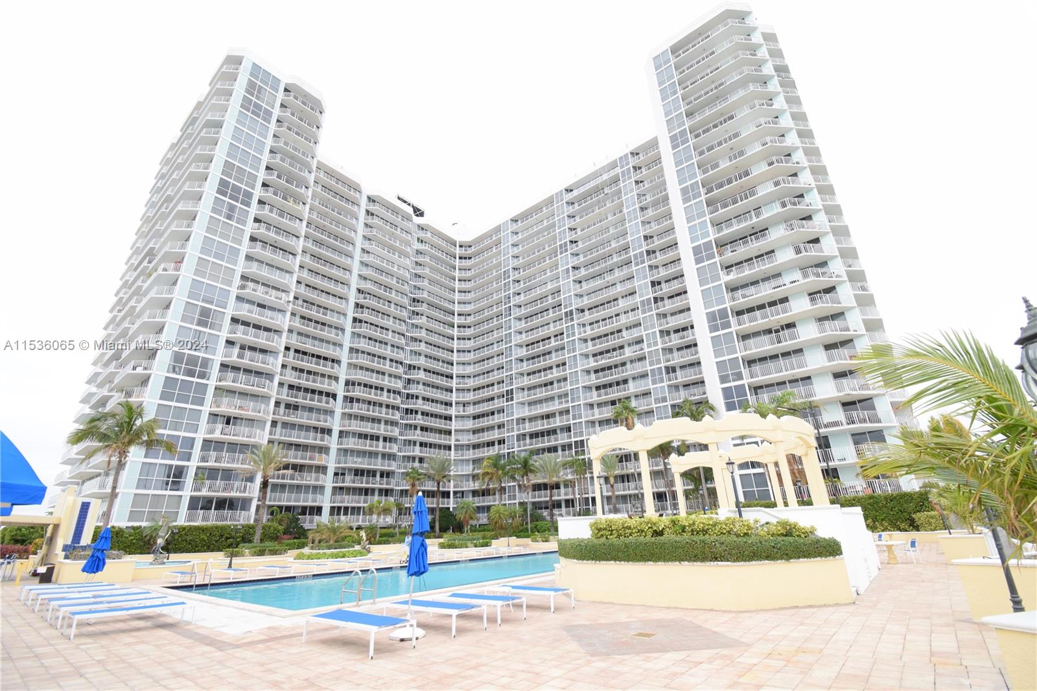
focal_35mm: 15
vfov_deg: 77.3
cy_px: 346
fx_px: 432
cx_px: 518
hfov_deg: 100.4
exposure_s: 1/250
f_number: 8
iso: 280
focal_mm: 10
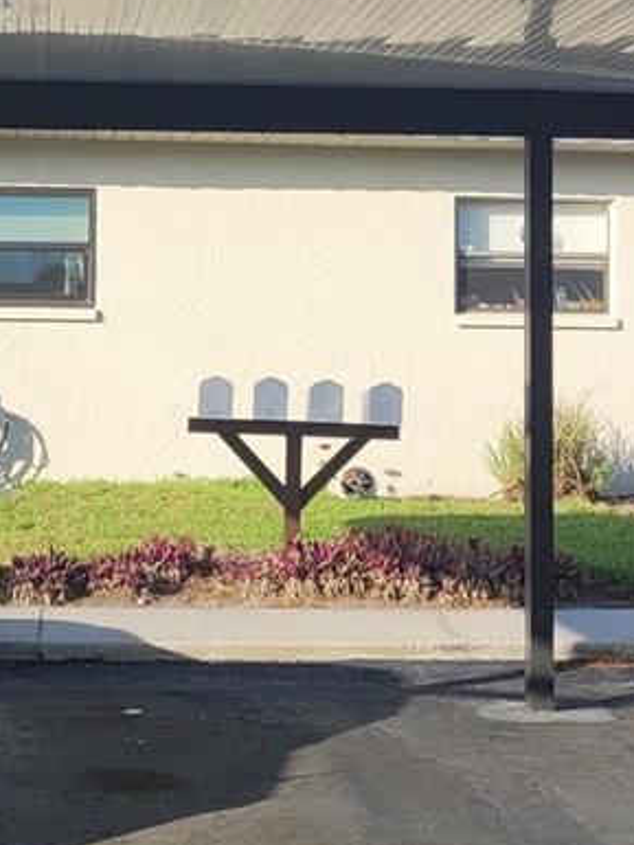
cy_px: 298
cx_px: 230
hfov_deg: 18.2
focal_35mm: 81
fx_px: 1977
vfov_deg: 24.0
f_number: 1.8
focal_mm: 5.4
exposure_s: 1/1218
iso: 40
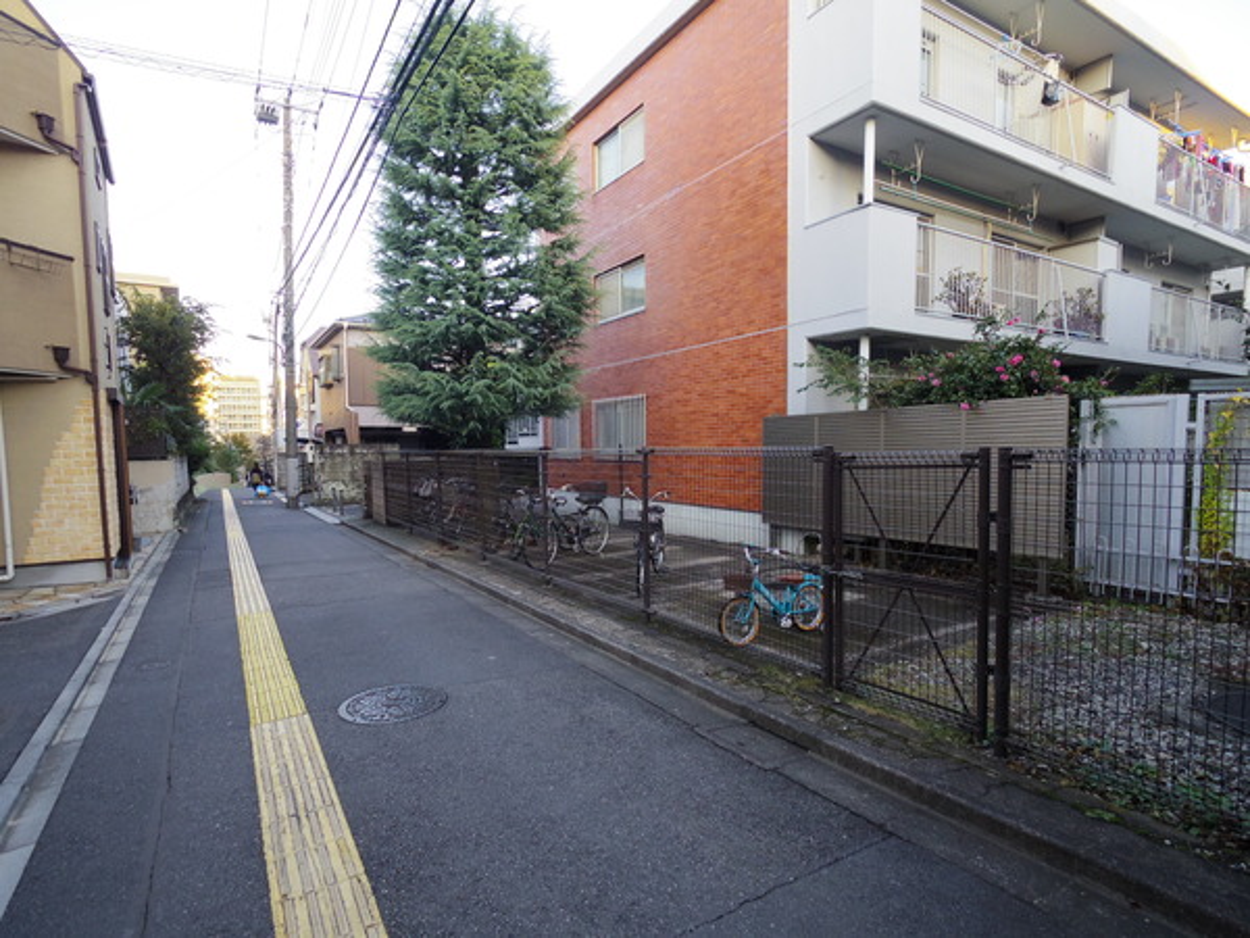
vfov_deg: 74.7
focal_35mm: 17
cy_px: 469
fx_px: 614
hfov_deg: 91.0
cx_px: 625
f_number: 3.7
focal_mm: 3.8
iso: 400
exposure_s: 1/30
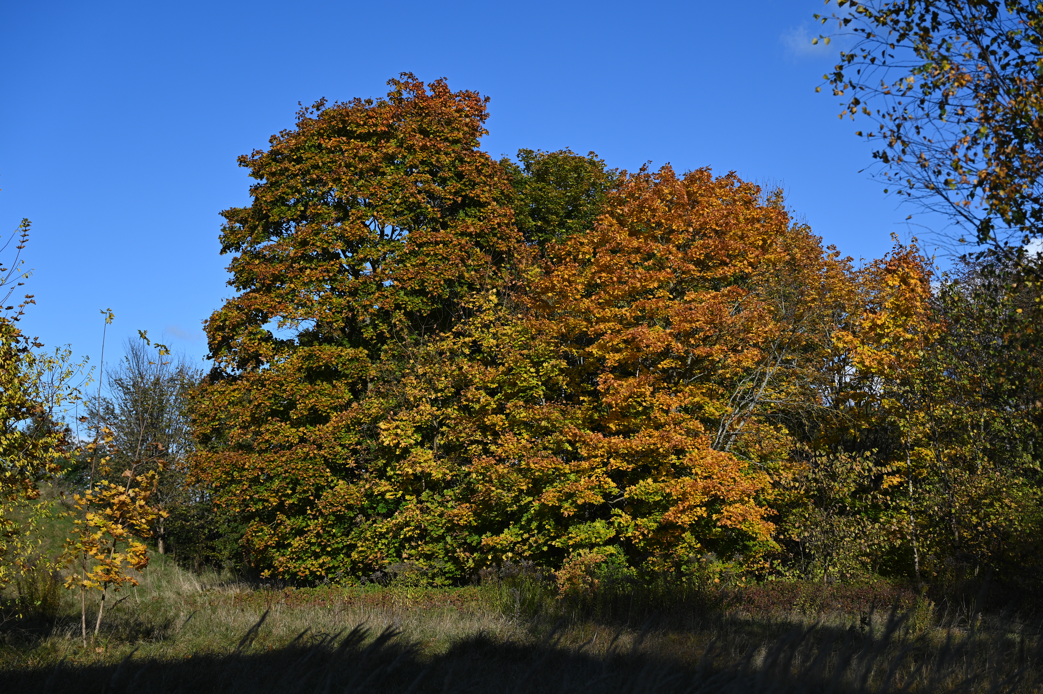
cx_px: 522
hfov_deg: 35.7
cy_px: 347
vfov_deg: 24.2
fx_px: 1621
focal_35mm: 56
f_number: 4
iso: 100
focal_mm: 56
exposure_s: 1/1600
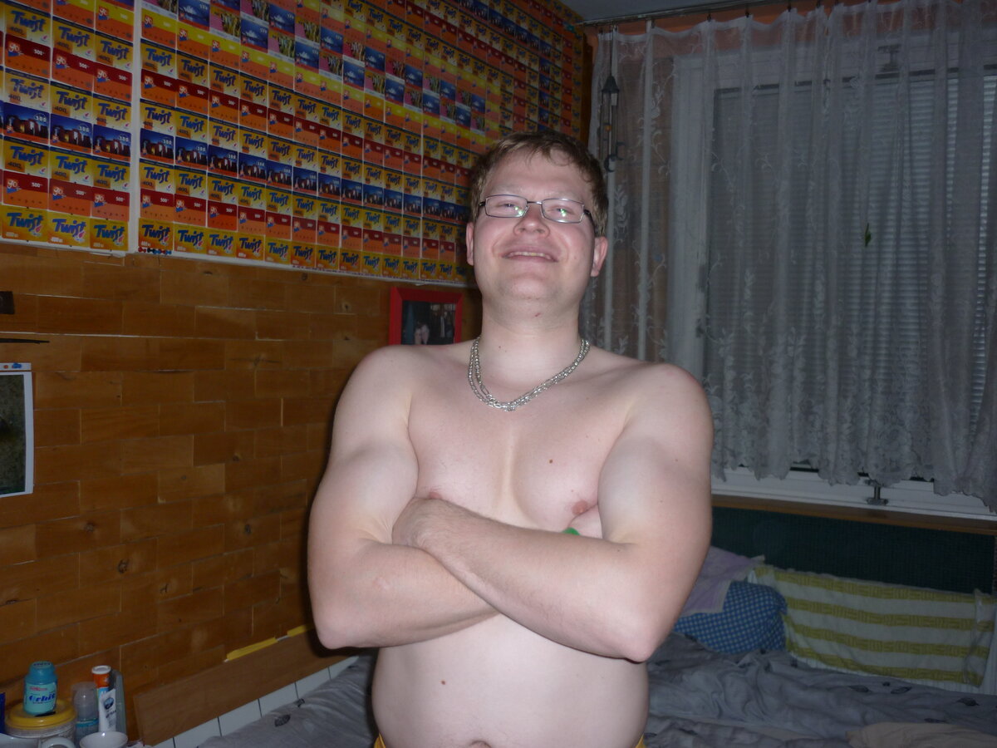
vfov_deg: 42.9
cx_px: 498
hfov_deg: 55.4
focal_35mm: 33
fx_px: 950
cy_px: 374
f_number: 2.8
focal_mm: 5.5
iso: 80
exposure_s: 1/30
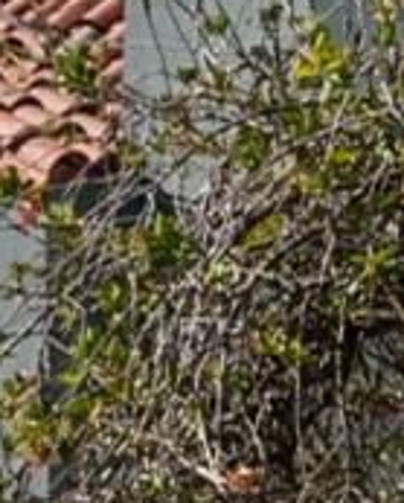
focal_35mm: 325
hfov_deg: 4.5
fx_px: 4845
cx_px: 1290
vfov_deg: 5.9
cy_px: 180
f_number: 9
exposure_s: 1/640
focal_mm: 40
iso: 800
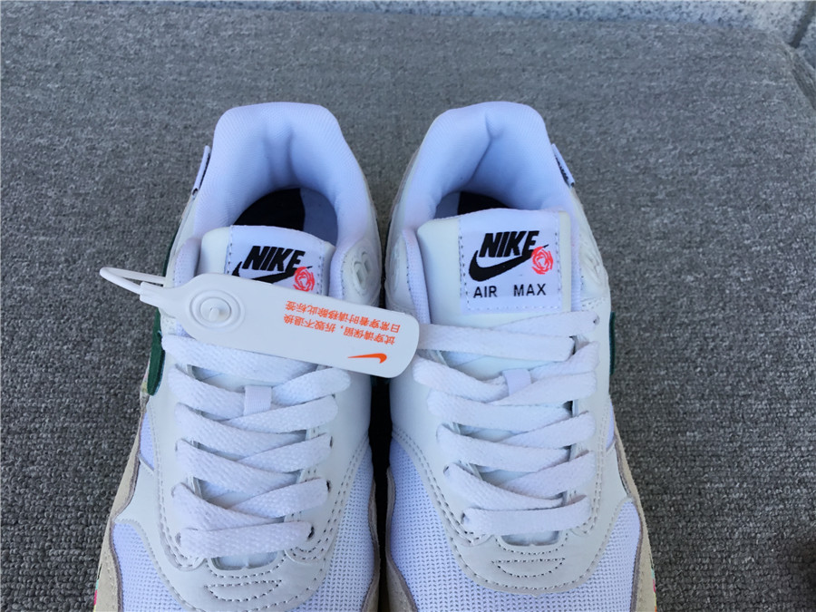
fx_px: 731
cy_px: 306
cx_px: 408
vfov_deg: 45.4
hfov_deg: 58.4
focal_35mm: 31
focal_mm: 3.3
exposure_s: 1/160
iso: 25
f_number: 2.4
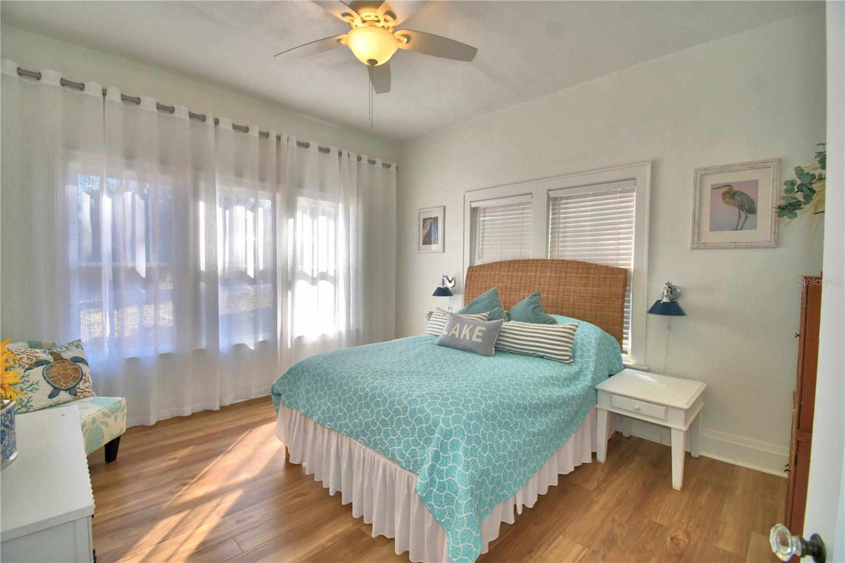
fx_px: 352
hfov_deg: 100.4
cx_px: 422
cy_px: 282
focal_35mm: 15
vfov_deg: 77.3
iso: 100
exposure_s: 1/100
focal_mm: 10
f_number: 4.5
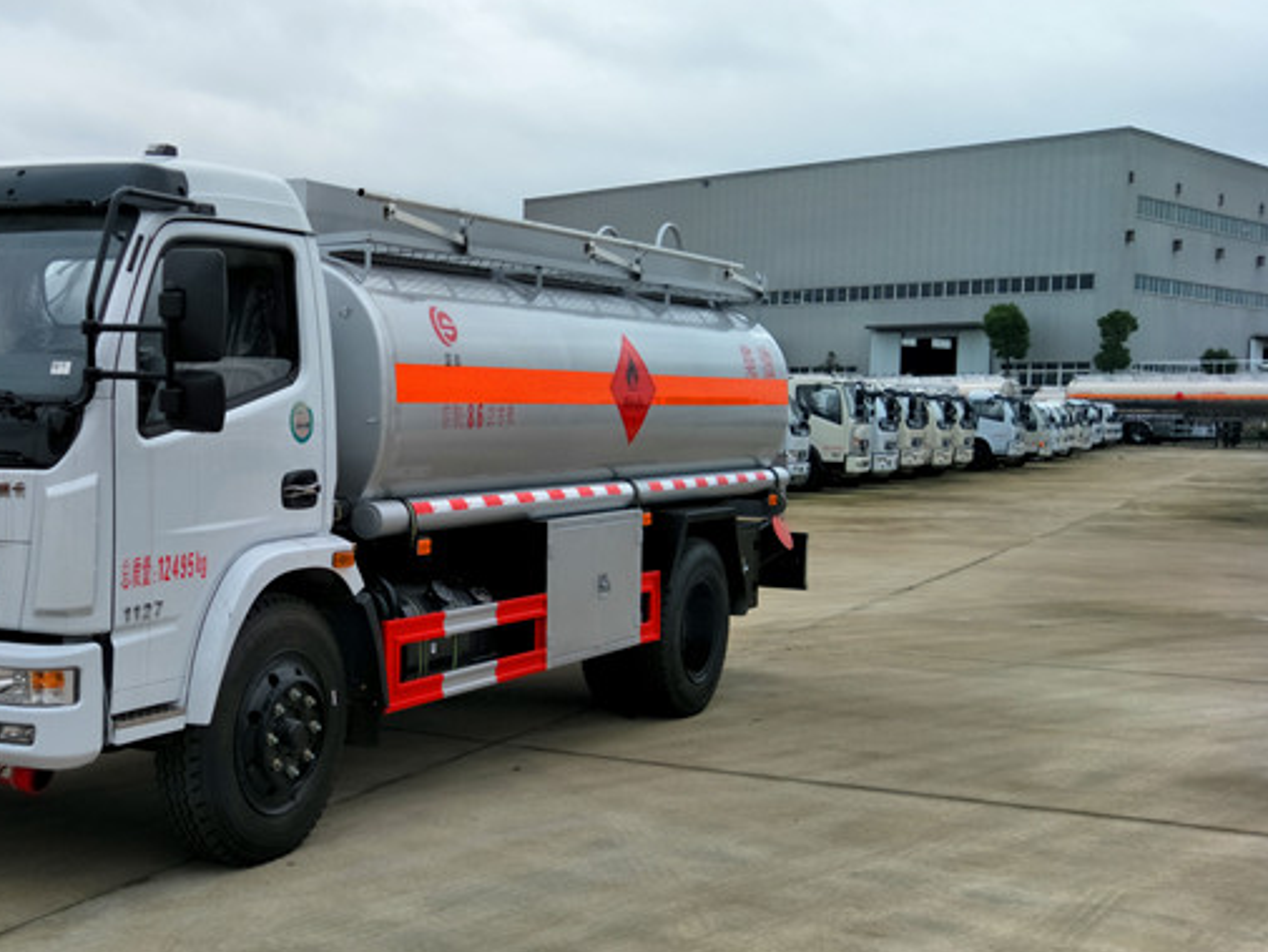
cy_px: 540
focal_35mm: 38
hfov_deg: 46.8
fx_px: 1392
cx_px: 286
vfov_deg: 37.7
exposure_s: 1/1172
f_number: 1.7
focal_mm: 4.1
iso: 55
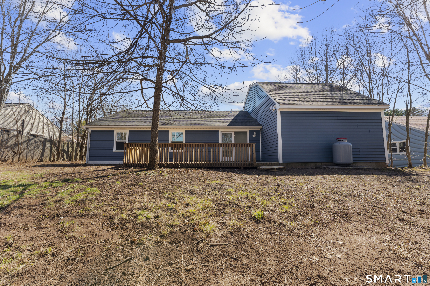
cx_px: 215
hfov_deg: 104.3
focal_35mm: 14
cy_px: 143
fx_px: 167
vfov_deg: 81.2
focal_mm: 14
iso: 100
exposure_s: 1/40
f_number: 8
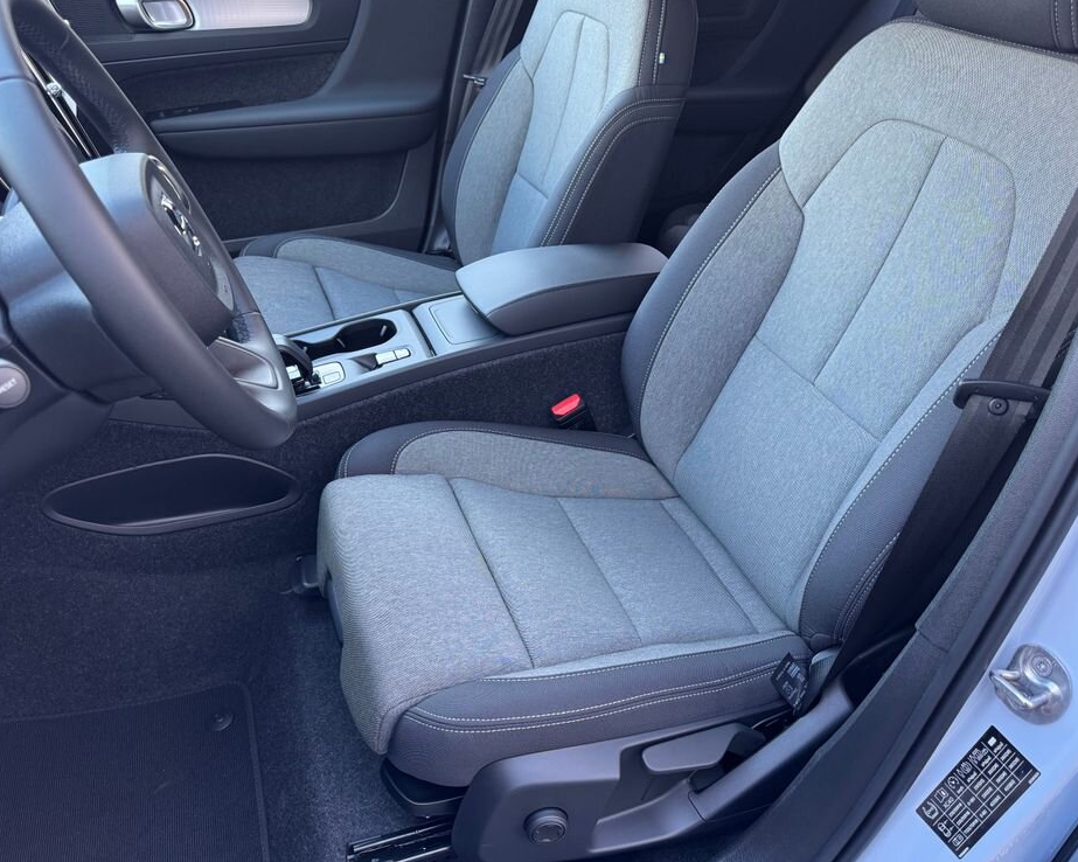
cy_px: 424
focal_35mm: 26
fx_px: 829
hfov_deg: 66.0
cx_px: 566
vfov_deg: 54.9
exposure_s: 1/110
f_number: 1.78
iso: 200
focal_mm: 6.76
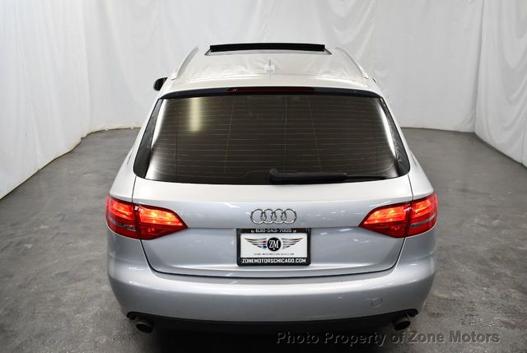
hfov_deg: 53.1
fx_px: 528
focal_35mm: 36
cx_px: 264
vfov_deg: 37.0
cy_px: 176
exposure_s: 1/160
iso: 800
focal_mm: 18
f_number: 3.5
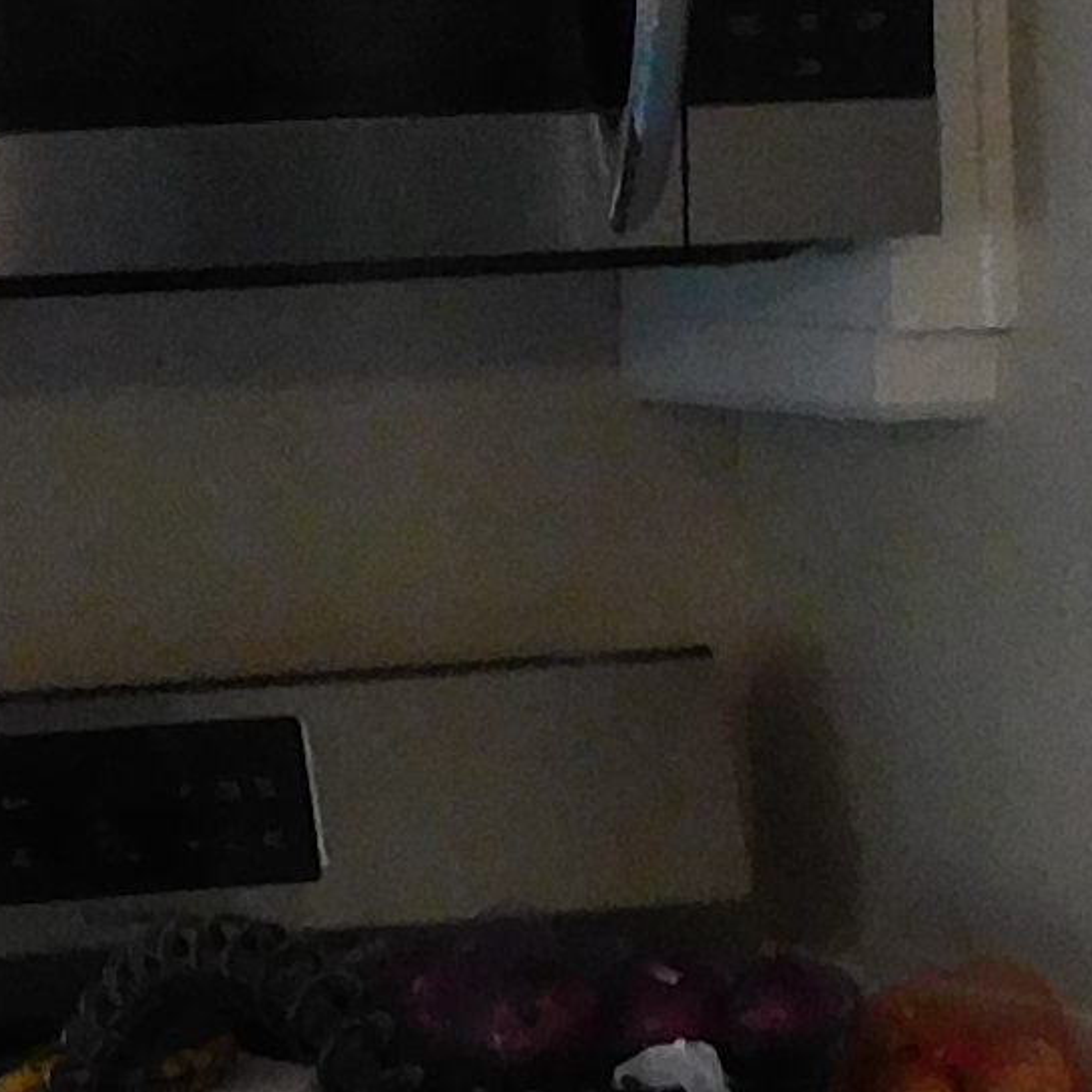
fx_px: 9351
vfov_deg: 6.6
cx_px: 70
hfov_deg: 6.7
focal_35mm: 262
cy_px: -225
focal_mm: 6.3
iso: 400
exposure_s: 1/100
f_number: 3.8
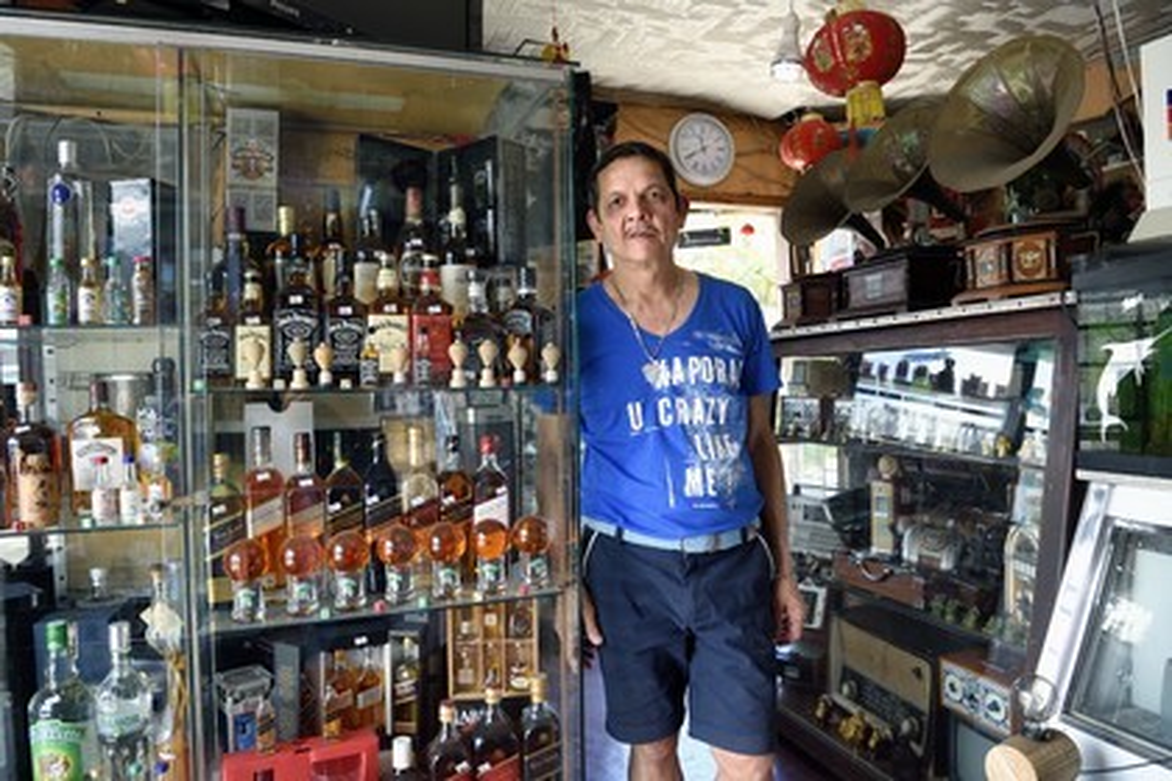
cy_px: 390
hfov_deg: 73.7
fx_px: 781
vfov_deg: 53.1
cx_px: 586
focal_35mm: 24
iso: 800
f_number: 8
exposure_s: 1/60
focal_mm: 24
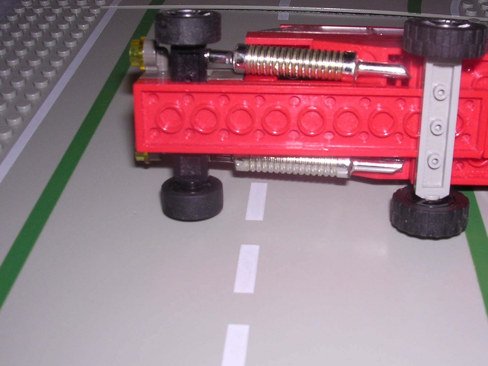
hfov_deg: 38.7
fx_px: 691
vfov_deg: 29.6
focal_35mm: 49
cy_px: 152
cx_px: 298
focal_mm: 5.8
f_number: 5.6
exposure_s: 1/60.1
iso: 100
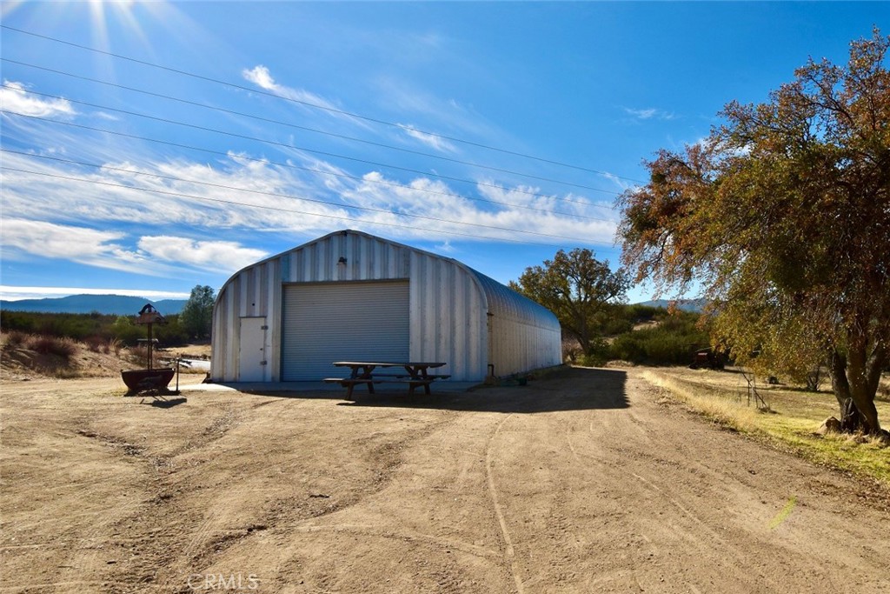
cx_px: 445
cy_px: 297
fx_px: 482
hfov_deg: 85.4
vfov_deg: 63.2
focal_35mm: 20
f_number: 11
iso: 250
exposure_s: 1/500
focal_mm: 13
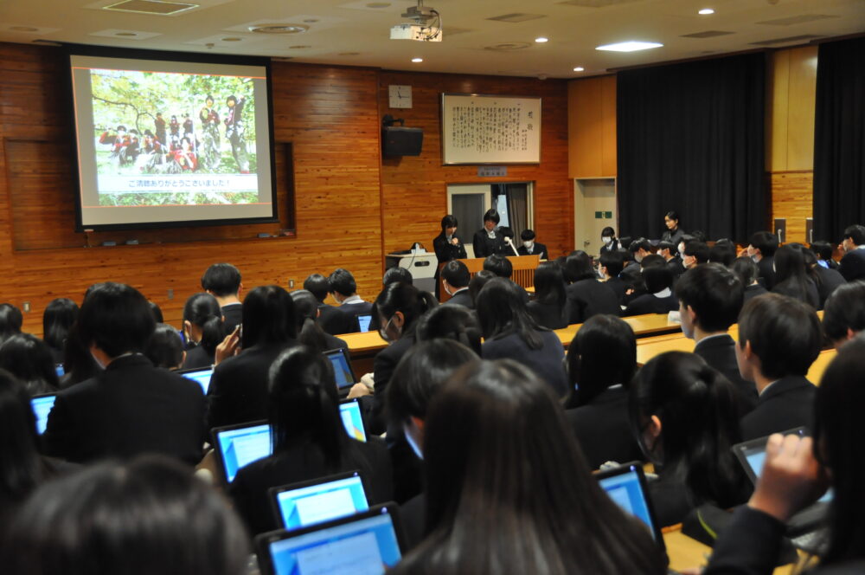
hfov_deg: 41.2
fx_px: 1152
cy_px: 288
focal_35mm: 48
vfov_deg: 28.0
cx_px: 432
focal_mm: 32
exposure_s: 1/50
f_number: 4
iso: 2000
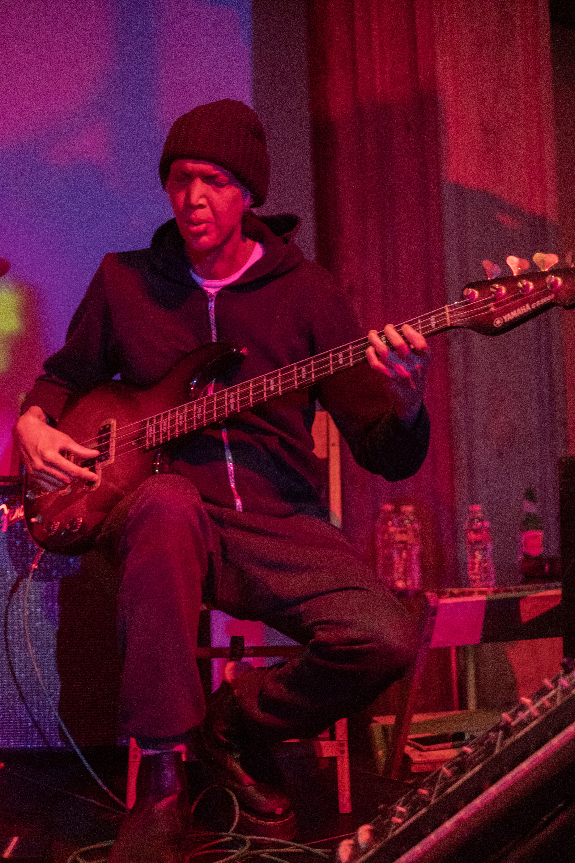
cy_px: 432
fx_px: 1270
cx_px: 288
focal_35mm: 53
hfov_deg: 25.5
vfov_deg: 37.5
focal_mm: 35
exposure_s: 1/125
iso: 3200
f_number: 1.4
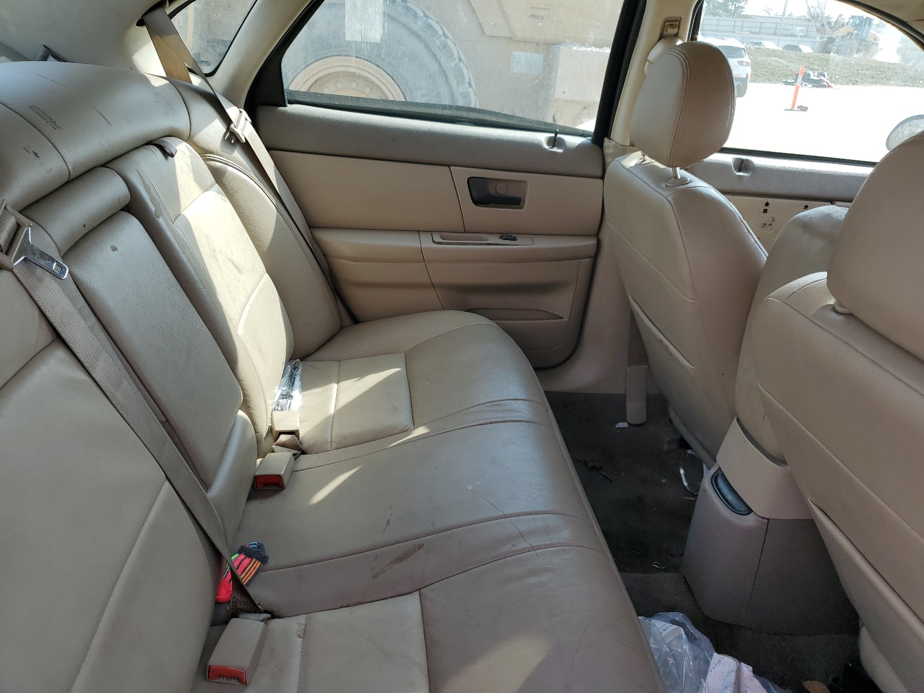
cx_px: 462
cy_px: 346
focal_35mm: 26
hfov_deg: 67.3
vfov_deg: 53.1
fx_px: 694
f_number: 1.5
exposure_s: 1/769
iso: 50
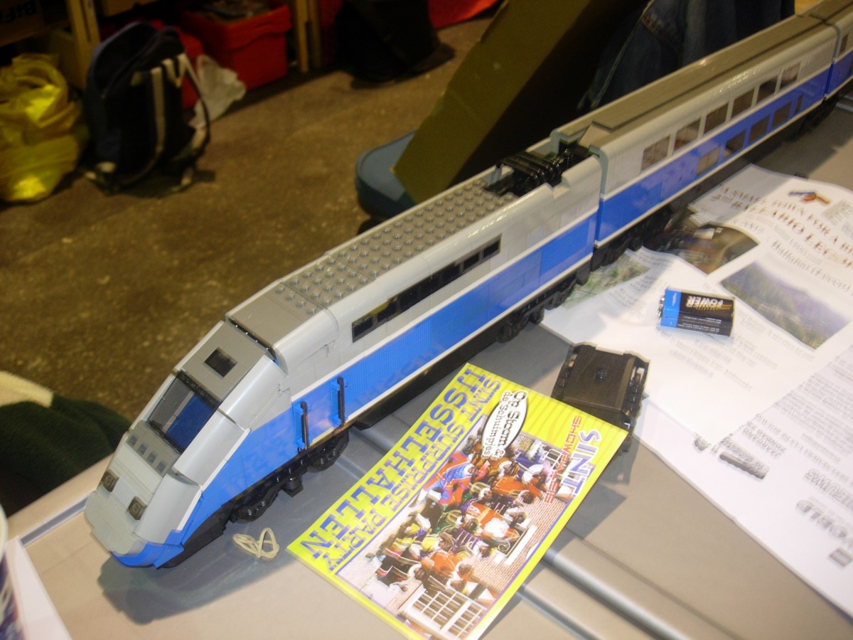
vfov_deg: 37.7
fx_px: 936
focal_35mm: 38
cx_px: 426
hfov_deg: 49.0
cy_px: 320
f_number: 2.8
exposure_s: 1/14.2
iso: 79
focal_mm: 7.8
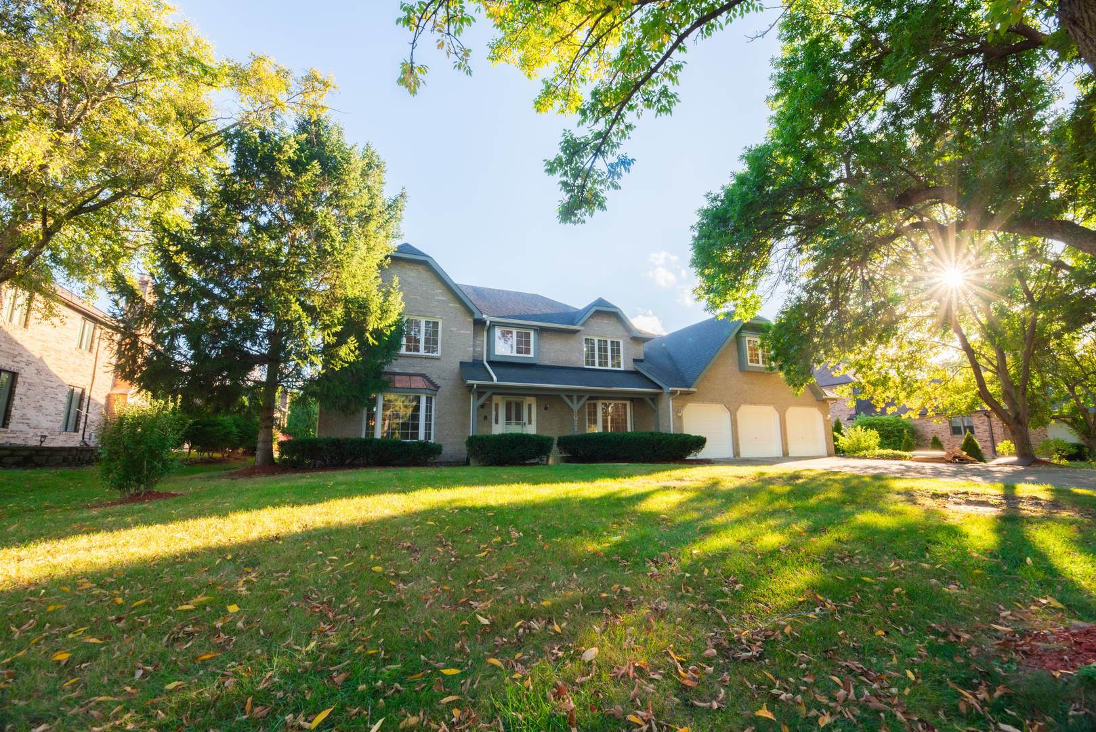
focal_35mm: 14
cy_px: 366
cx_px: 548
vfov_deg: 81.3
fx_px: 426
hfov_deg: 104.2
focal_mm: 14
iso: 200
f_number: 11
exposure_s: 1/125
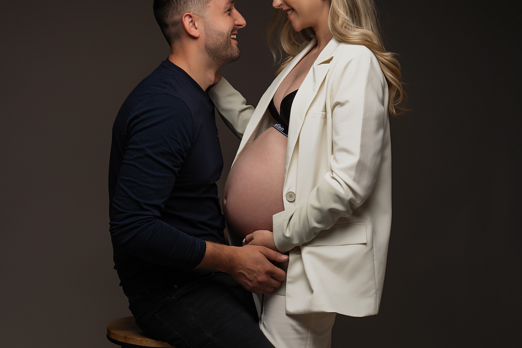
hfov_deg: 24.8
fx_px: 1189
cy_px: 260
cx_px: 245
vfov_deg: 16.6
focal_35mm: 82
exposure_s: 1/160
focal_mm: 50
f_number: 5
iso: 200
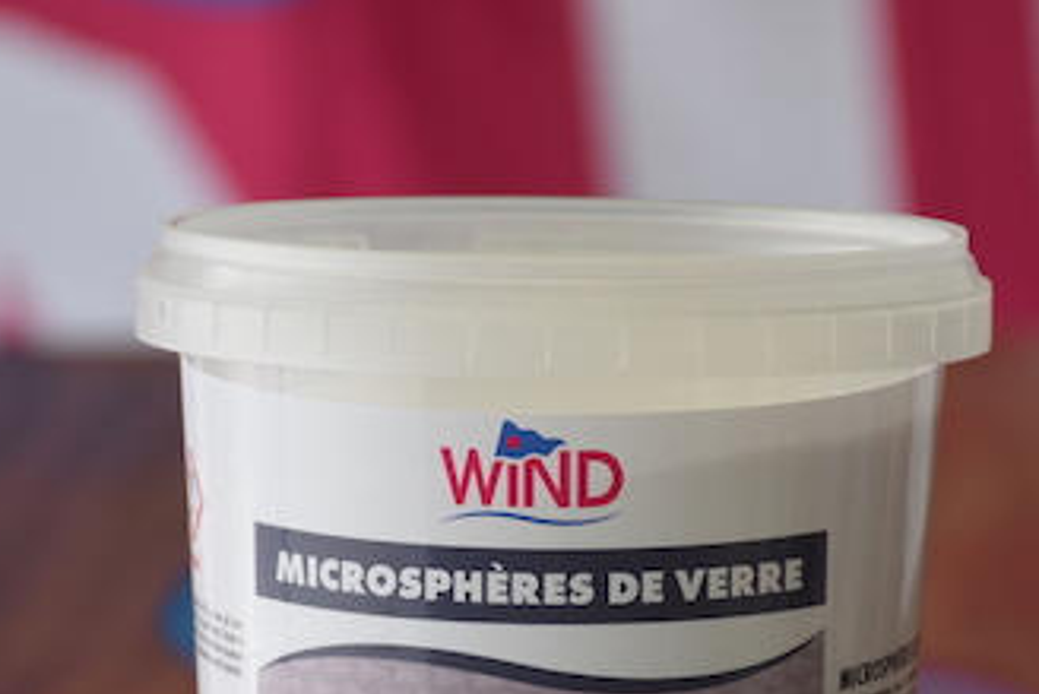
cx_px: 608
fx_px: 8460
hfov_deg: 7.0
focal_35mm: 293
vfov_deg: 4.7
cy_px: 597
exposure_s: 1/125
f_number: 5.6
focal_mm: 100
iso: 320
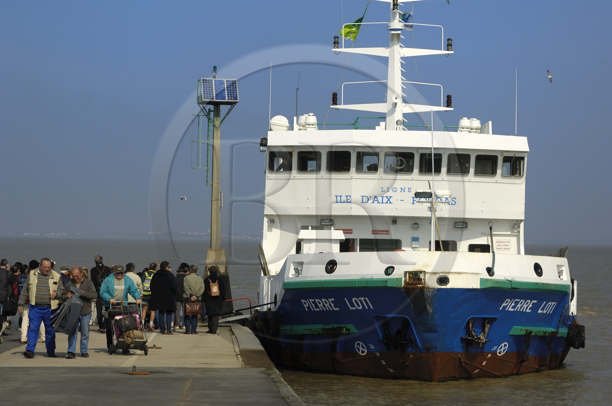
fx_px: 1782
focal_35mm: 105
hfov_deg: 19.5
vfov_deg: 13.0
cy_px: 203
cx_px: 306
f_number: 8
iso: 100
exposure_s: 1/400
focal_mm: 70
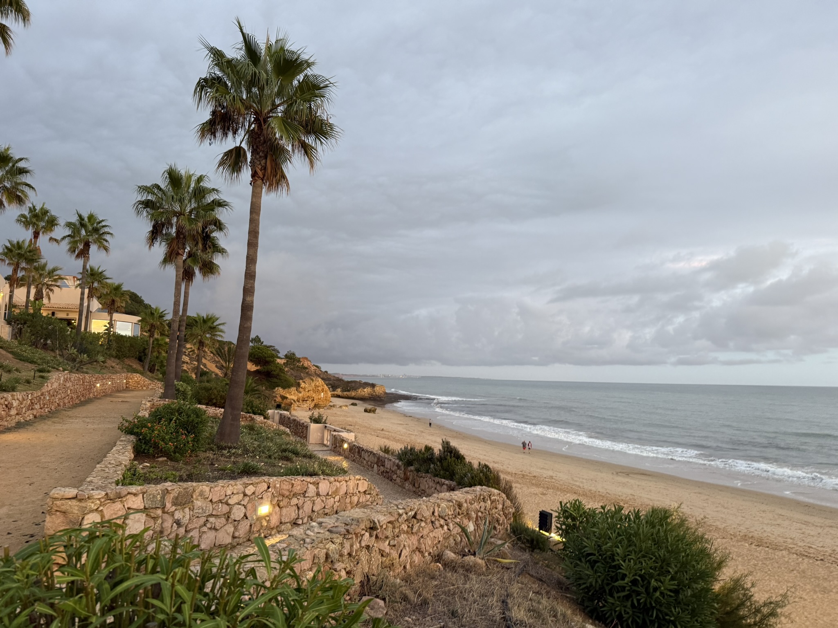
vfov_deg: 56.8
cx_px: 419
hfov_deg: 71.6
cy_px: 314
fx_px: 581
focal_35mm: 24
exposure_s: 1/60
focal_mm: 6.76
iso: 250
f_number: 1.78
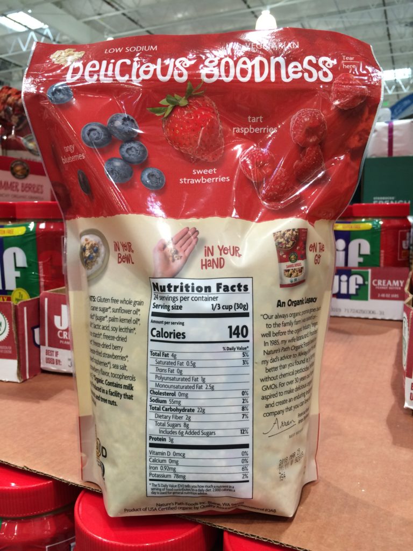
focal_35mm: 29
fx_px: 461
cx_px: 206
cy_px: 276
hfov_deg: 48.2
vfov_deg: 61.7
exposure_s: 1/30
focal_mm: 4.15
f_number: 2.2
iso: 64
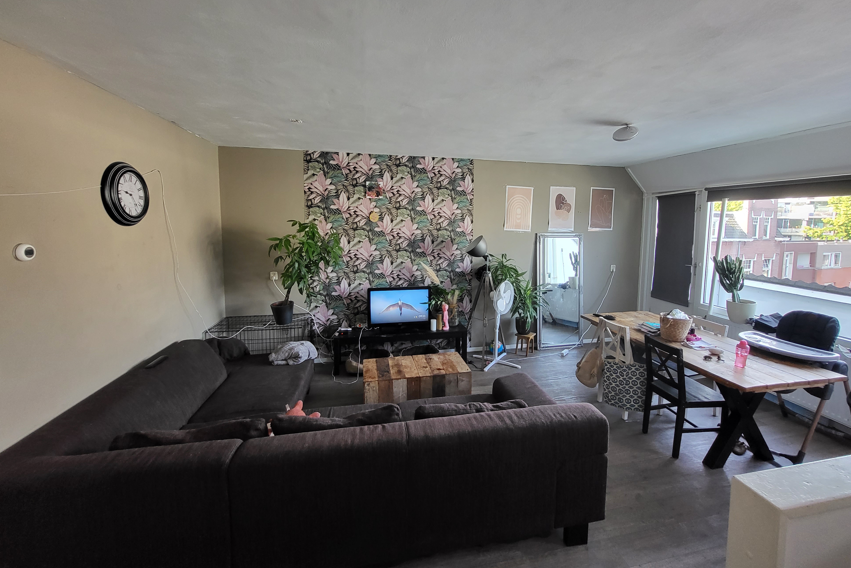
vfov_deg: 80.6
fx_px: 331
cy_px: 240
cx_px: 436
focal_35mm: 14
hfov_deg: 104.2
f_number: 2.2
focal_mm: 1.74
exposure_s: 1/50
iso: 160
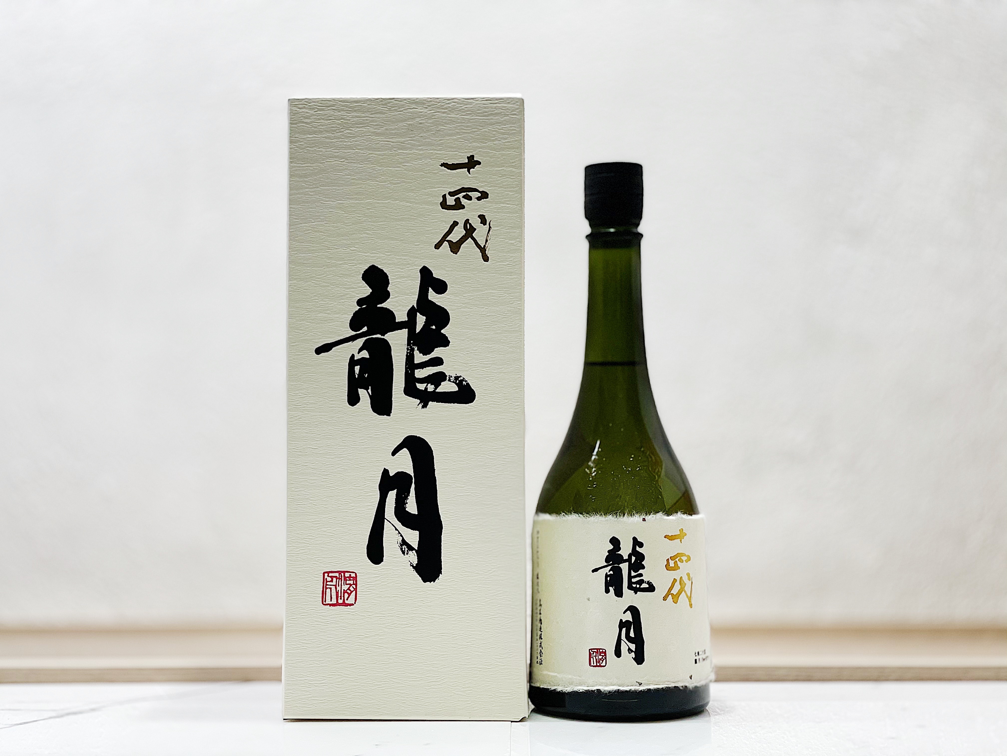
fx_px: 1513
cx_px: 504
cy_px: 378
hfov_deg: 36.8
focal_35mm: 52
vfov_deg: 28.0
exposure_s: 1/100
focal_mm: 6
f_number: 2
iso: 80
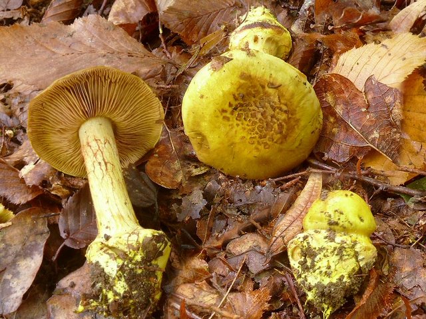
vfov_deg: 40.6
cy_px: 160
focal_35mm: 35
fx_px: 430
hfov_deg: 52.7
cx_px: 213
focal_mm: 7.4
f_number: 10
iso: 100
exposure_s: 6
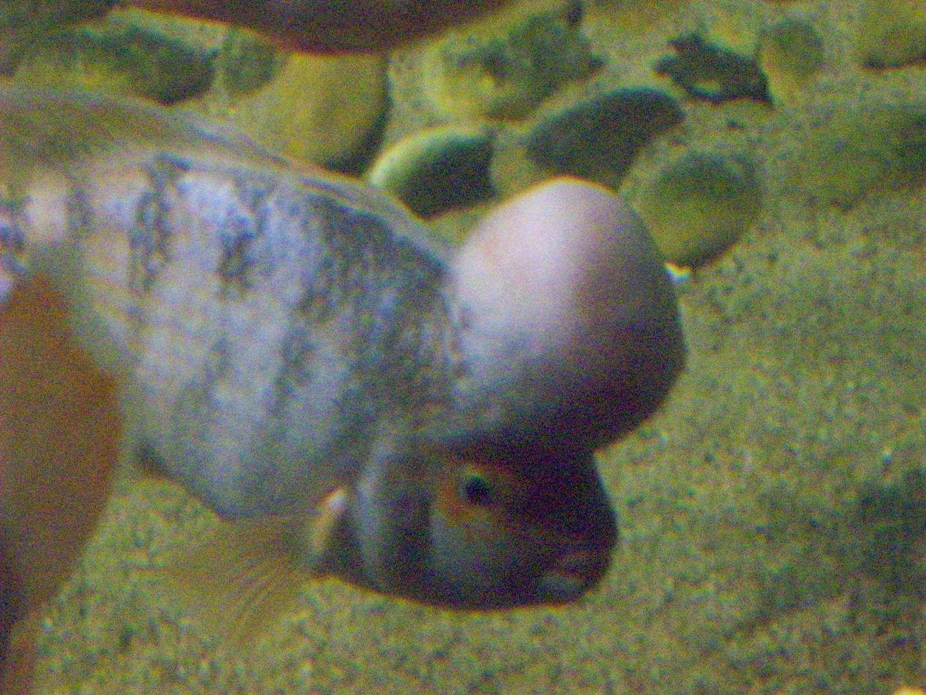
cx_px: 463
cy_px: 348
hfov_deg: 18.2
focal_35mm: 108
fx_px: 2889
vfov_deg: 13.7
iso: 1000
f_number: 4.8
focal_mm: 18
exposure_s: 1/8
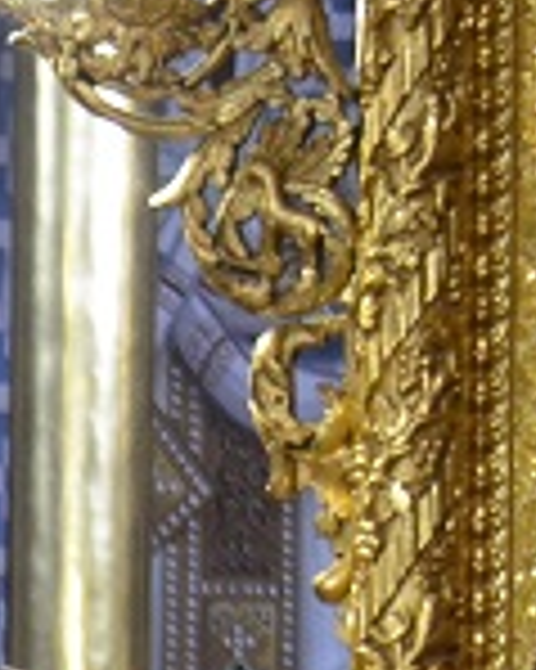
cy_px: 1142
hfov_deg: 3.3
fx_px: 9266
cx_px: -910
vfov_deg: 4.1
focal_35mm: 467
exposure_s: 1/30
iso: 1600
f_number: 4.2
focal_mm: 55
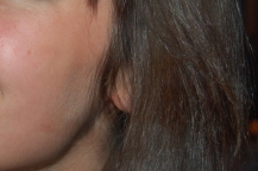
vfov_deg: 10.3
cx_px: 4
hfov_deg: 15.2
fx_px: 952
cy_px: 70
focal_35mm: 133
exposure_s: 1/60
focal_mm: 32
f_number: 4.5
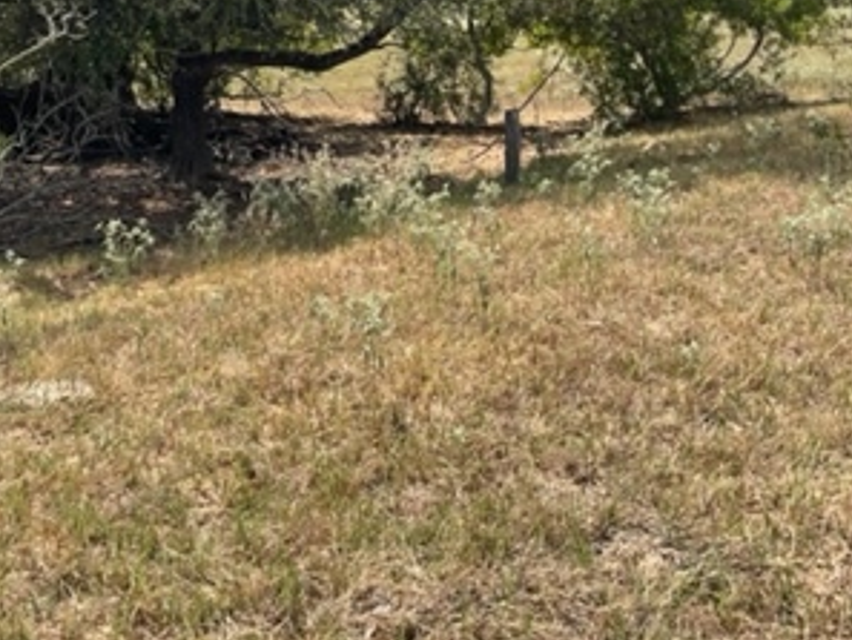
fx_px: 1379
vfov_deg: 25.5
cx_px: 304
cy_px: 92
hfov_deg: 34.1
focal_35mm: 56
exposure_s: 1/3344
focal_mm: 5.1
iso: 32
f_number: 1.6
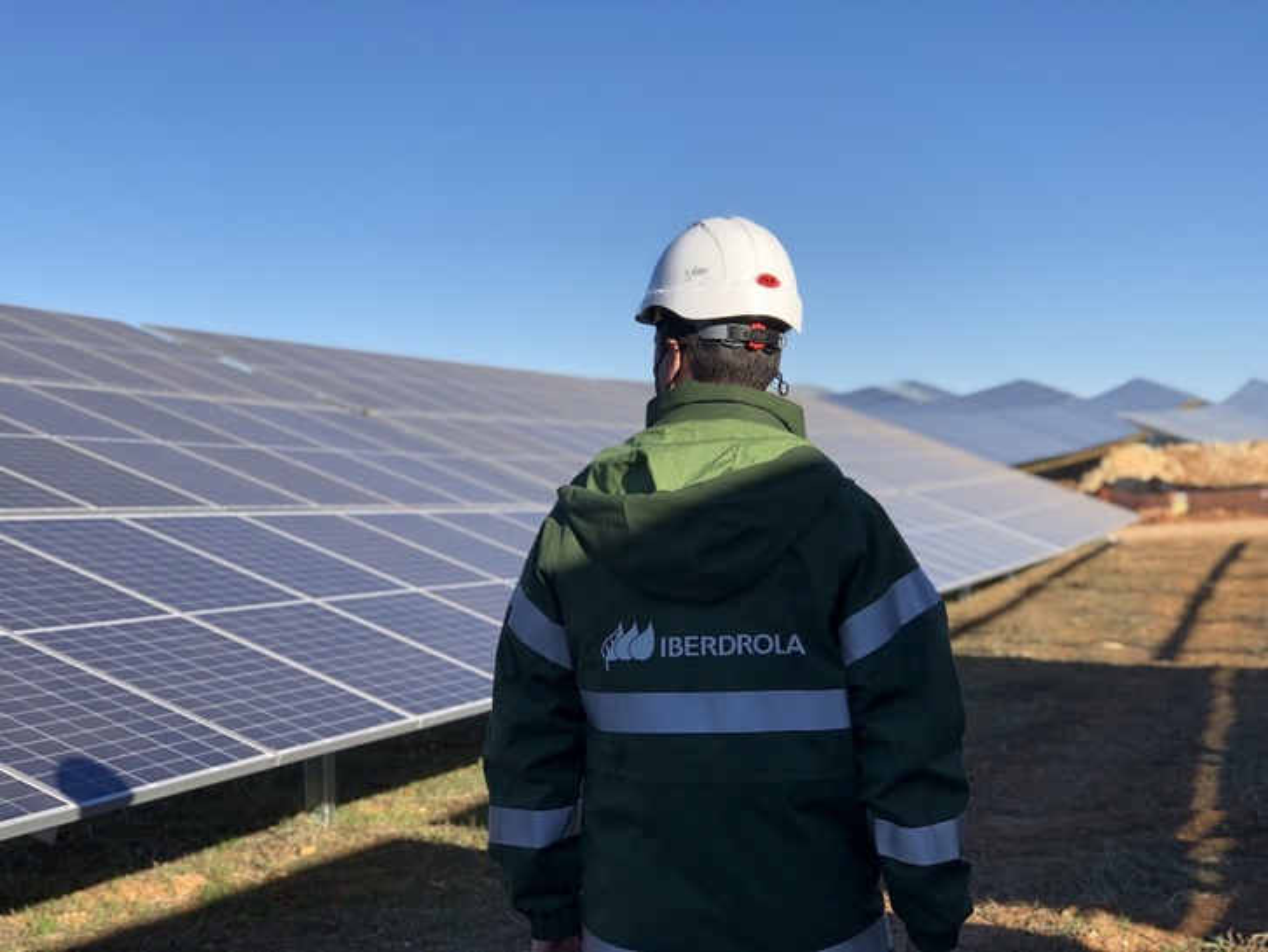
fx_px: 2089
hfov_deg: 33.8
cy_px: 476
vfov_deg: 25.7
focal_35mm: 57
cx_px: 634
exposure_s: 1/695
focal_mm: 6.6
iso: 20
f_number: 2.8
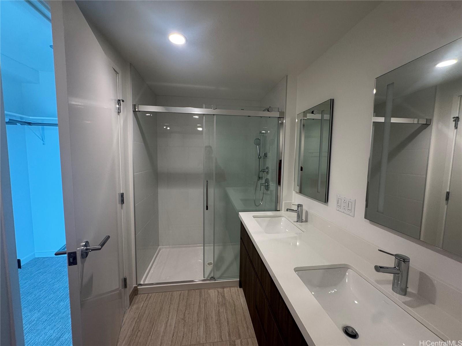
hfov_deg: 102.1
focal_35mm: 14
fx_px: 187
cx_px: 231
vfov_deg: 85.7
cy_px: 173
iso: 160
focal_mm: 2.22
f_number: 2.2
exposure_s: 1/120
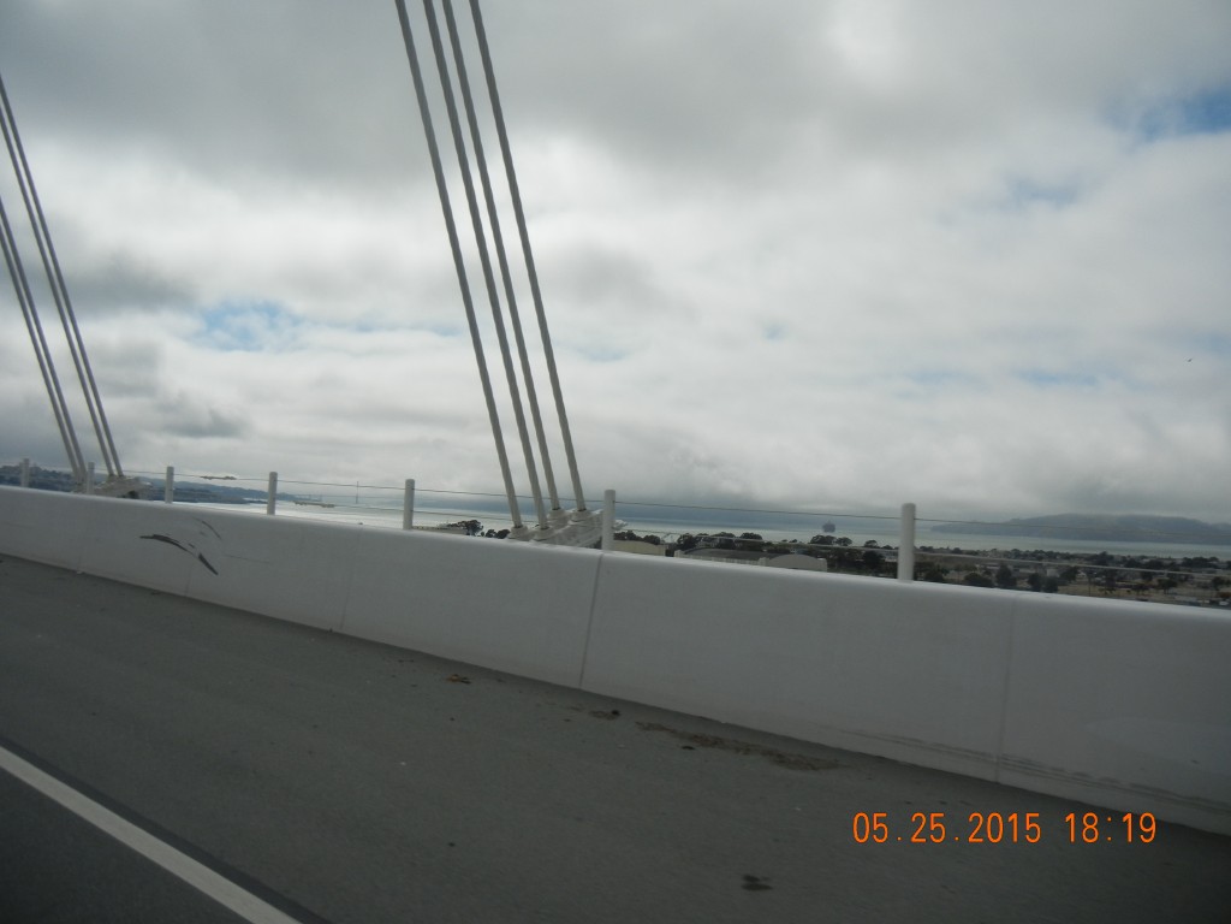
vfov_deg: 46.8
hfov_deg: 60.0
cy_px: 462
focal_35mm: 30
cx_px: 616
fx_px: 1067
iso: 160
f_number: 7
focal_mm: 5.4
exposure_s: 1/1289
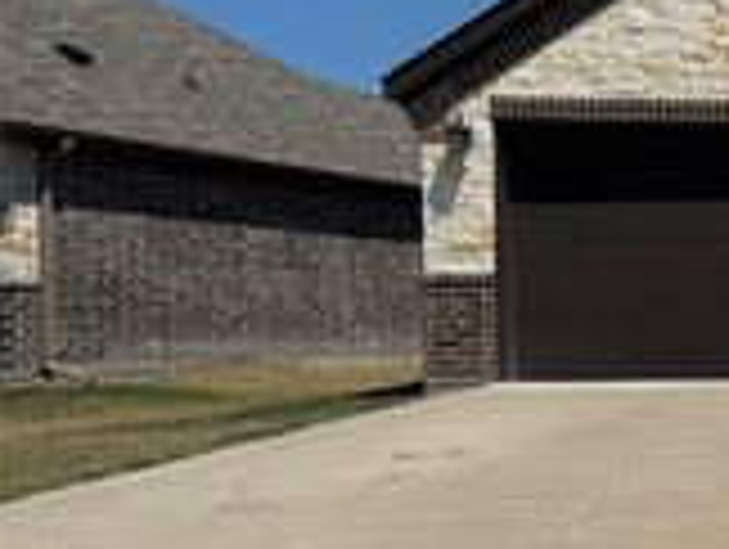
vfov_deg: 19.9
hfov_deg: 21.6
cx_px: 1120
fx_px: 1561
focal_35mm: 74
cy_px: 326
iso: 80
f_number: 1.78
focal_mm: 6.76
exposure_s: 1/7937
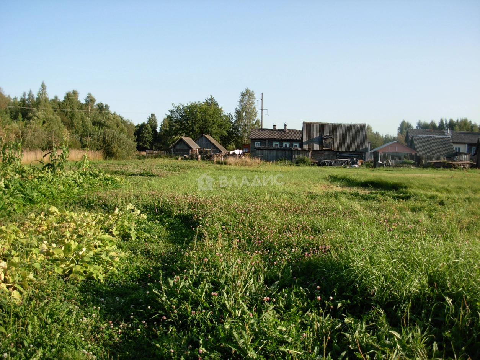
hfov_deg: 49.0
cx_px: 240
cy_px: 180
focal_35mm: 38
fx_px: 527
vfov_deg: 37.7
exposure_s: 1/627
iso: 79
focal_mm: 6.3
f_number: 2.9
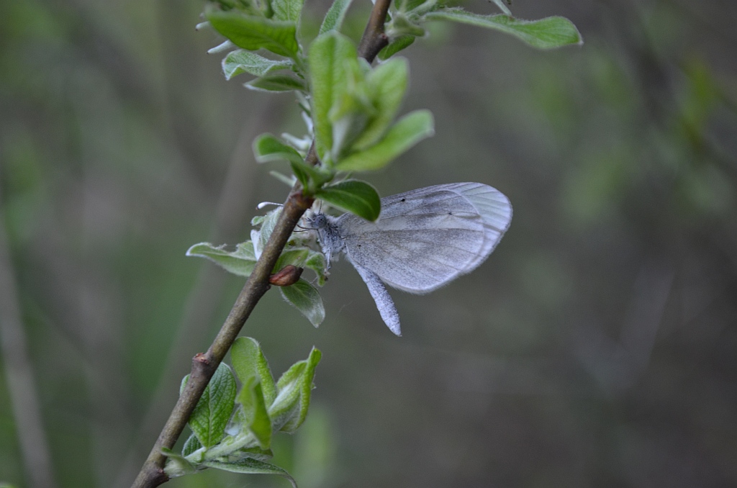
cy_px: 244
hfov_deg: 24.7
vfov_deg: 16.5
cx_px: 368
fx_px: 1685
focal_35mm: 82
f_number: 6.3
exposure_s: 1/60
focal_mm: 55
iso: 400
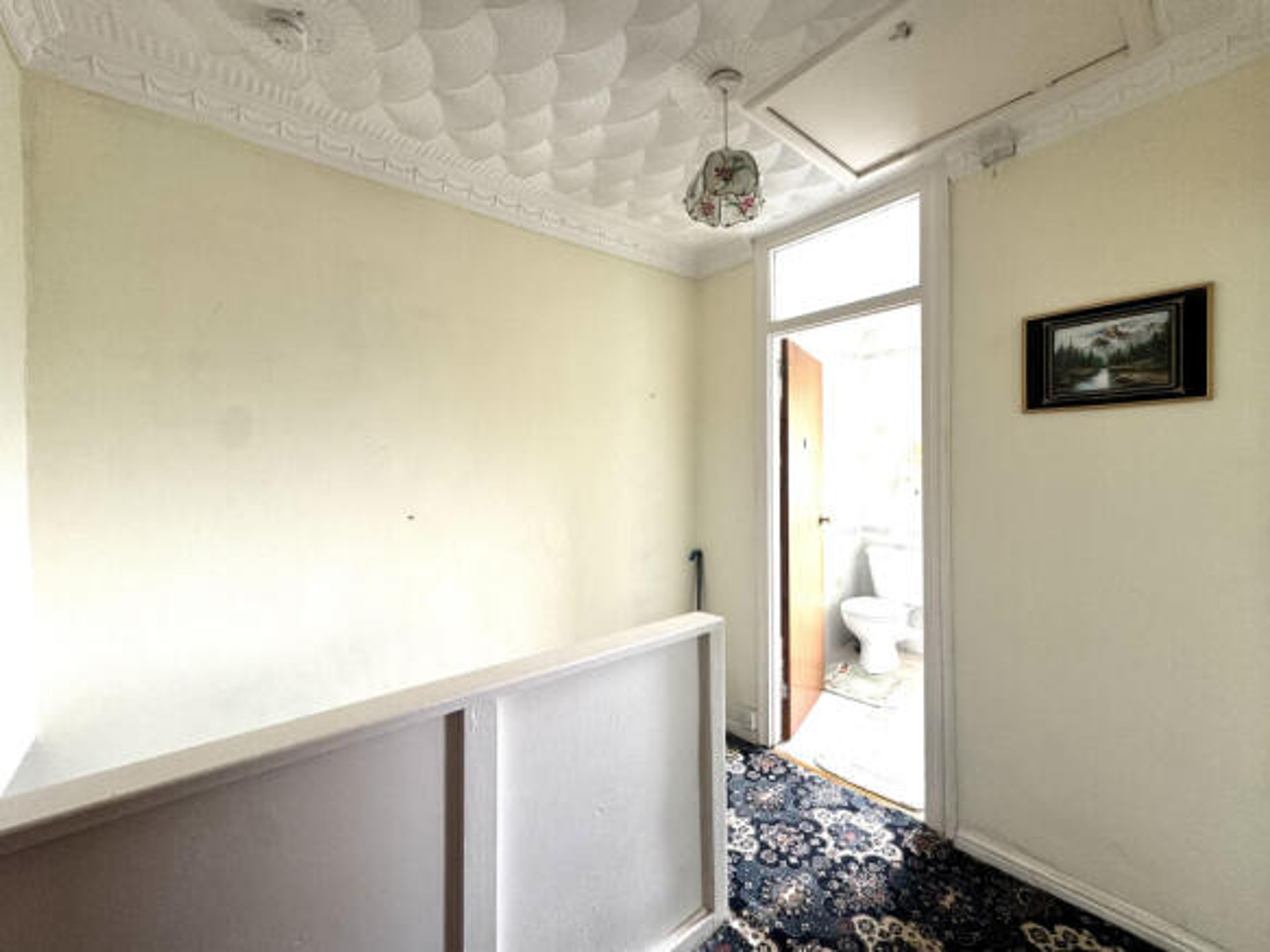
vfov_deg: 85.7
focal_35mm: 14
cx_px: 635
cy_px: 476
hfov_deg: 102.1
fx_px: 514
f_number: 2.2
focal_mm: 2.22
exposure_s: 1/99
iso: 80
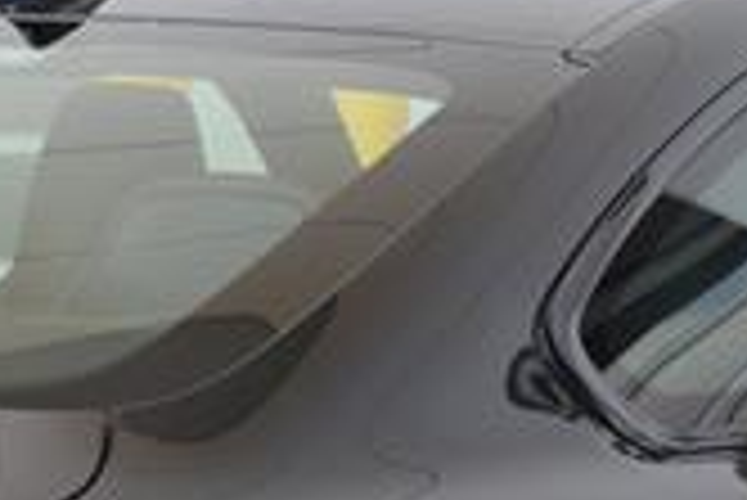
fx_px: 3904
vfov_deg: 7.1
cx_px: 50
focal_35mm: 188
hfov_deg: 10.9
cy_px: 917
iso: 400
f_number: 7.1
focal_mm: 26
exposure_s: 1/200
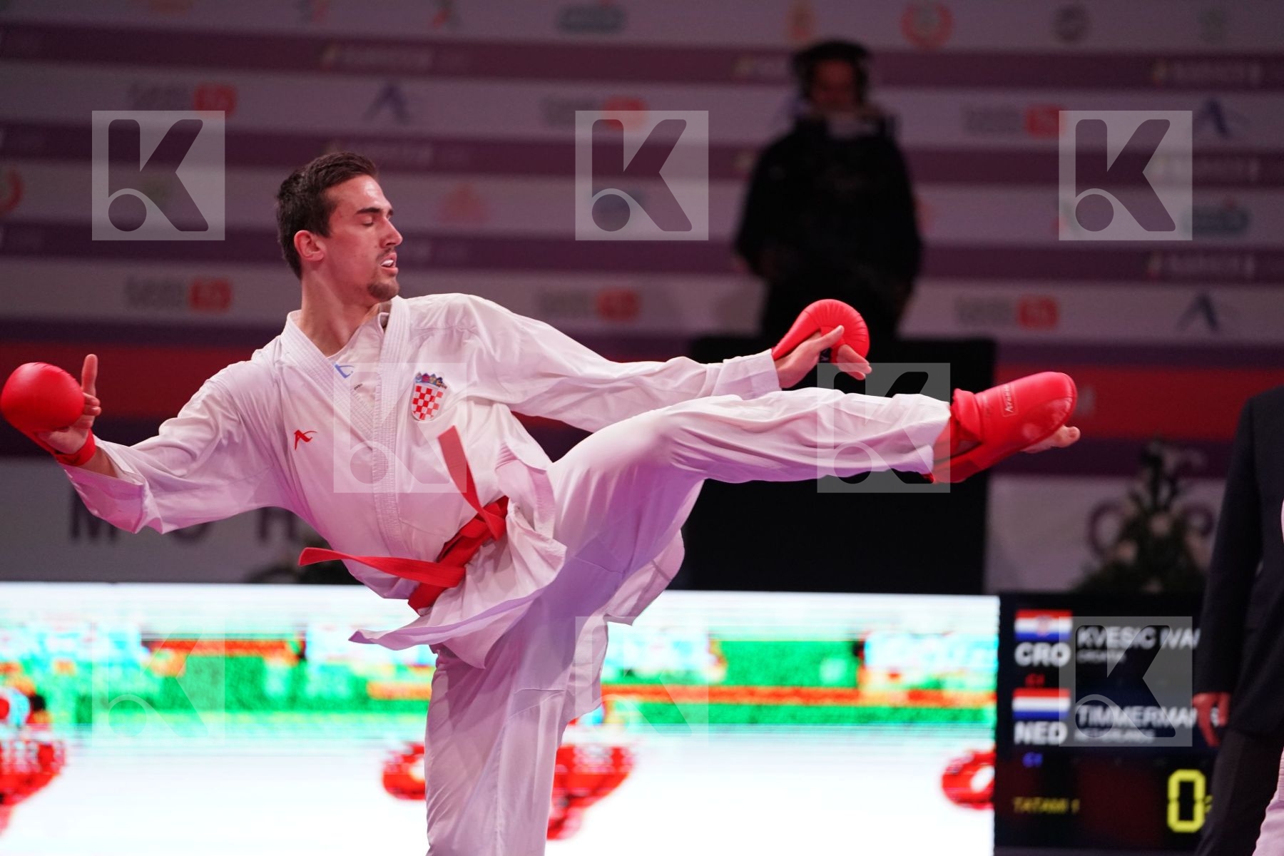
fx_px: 6384
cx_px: 642
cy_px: 428
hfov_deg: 11.5
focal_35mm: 179
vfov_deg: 7.7
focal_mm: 179
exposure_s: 1/1000
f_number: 2.8
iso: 3200
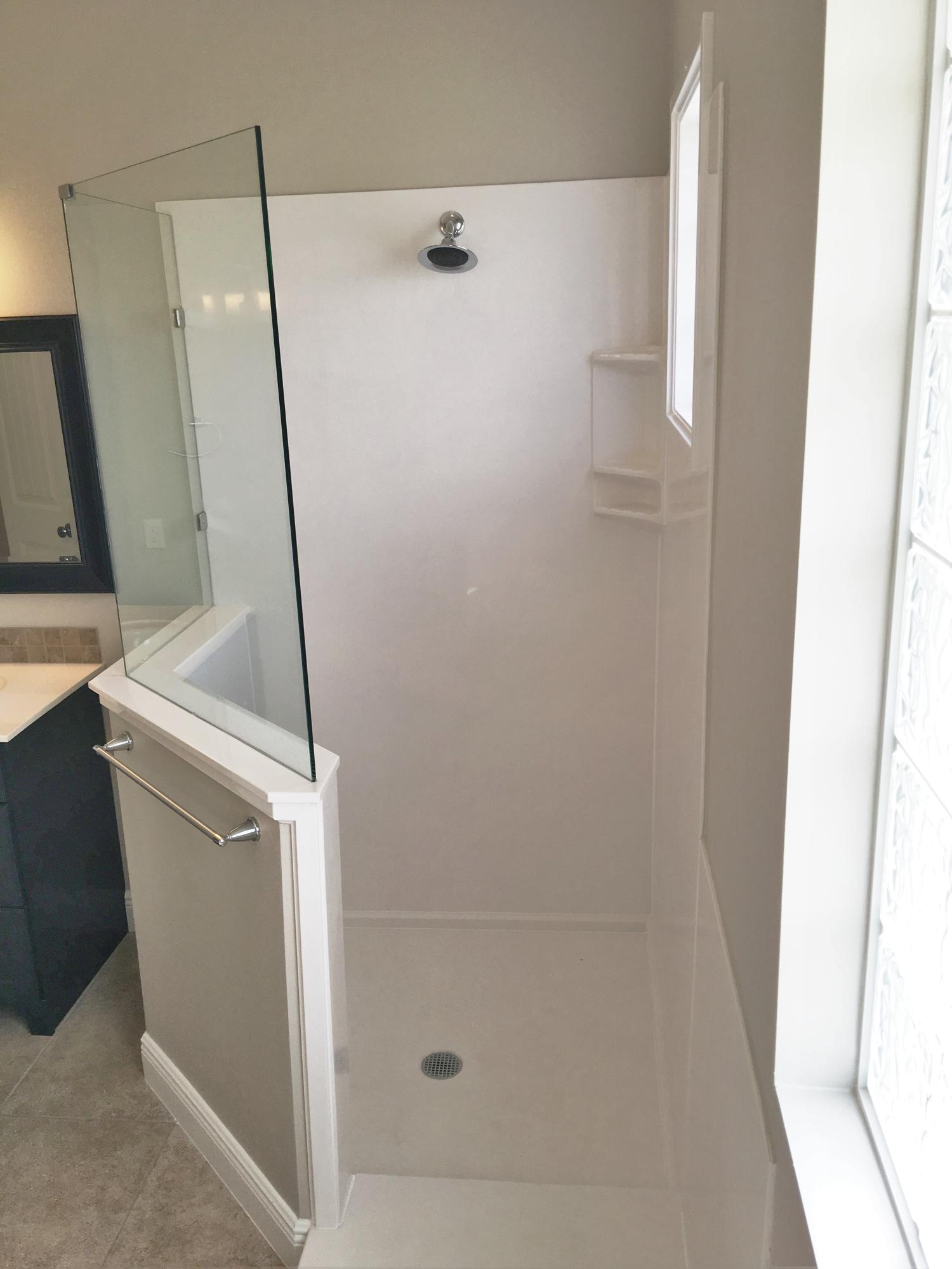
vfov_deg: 61.7
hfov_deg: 48.2
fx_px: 1063
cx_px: 476
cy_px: 634
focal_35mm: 29
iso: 25
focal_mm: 4.15
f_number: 2.2
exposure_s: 1/60
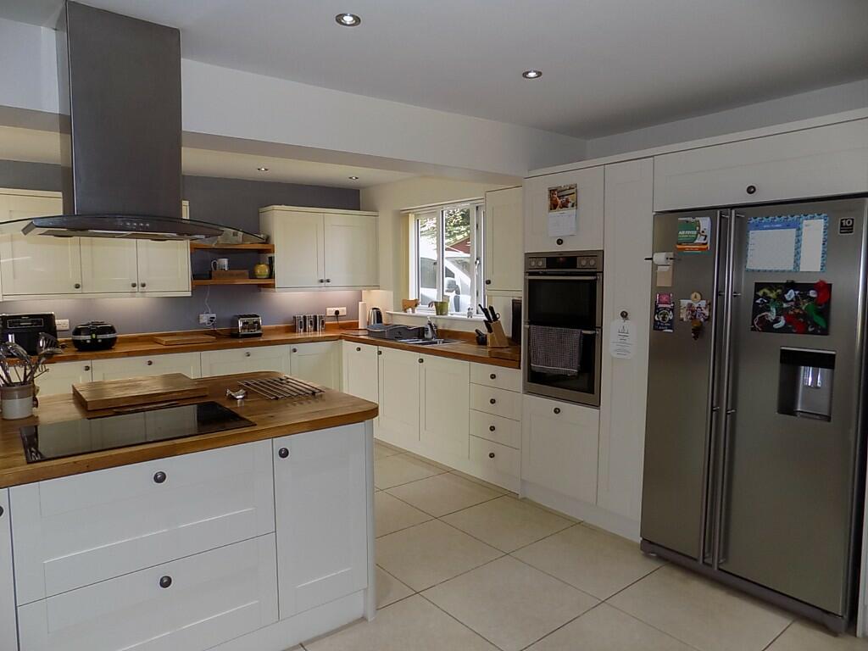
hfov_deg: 73.9
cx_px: 434
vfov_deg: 58.9
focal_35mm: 23
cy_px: 326
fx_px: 577
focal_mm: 4
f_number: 3.1
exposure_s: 1/40
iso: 80
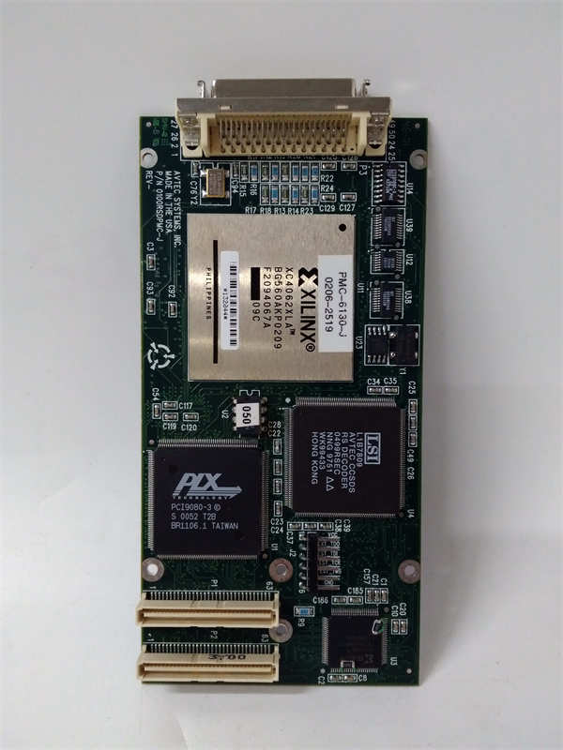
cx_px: 282
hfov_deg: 51.4
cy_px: 375
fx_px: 586
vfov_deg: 65.3
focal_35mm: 27
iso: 458
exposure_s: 1/33
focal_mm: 3.79
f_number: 2
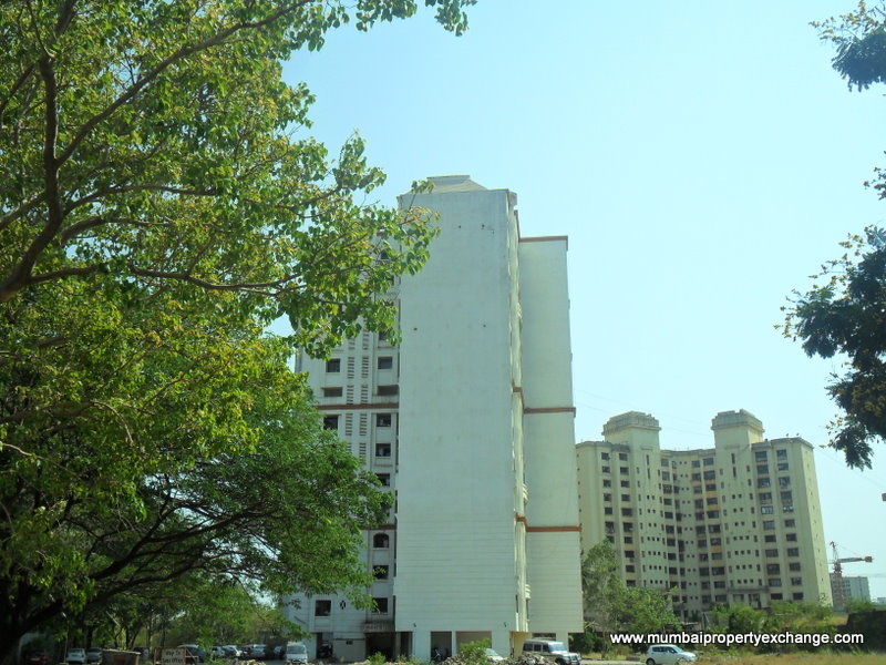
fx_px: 947
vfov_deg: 38.7
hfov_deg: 50.1
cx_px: 443
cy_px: 332
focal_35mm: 37
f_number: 4
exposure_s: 1/1000
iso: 100
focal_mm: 6.6
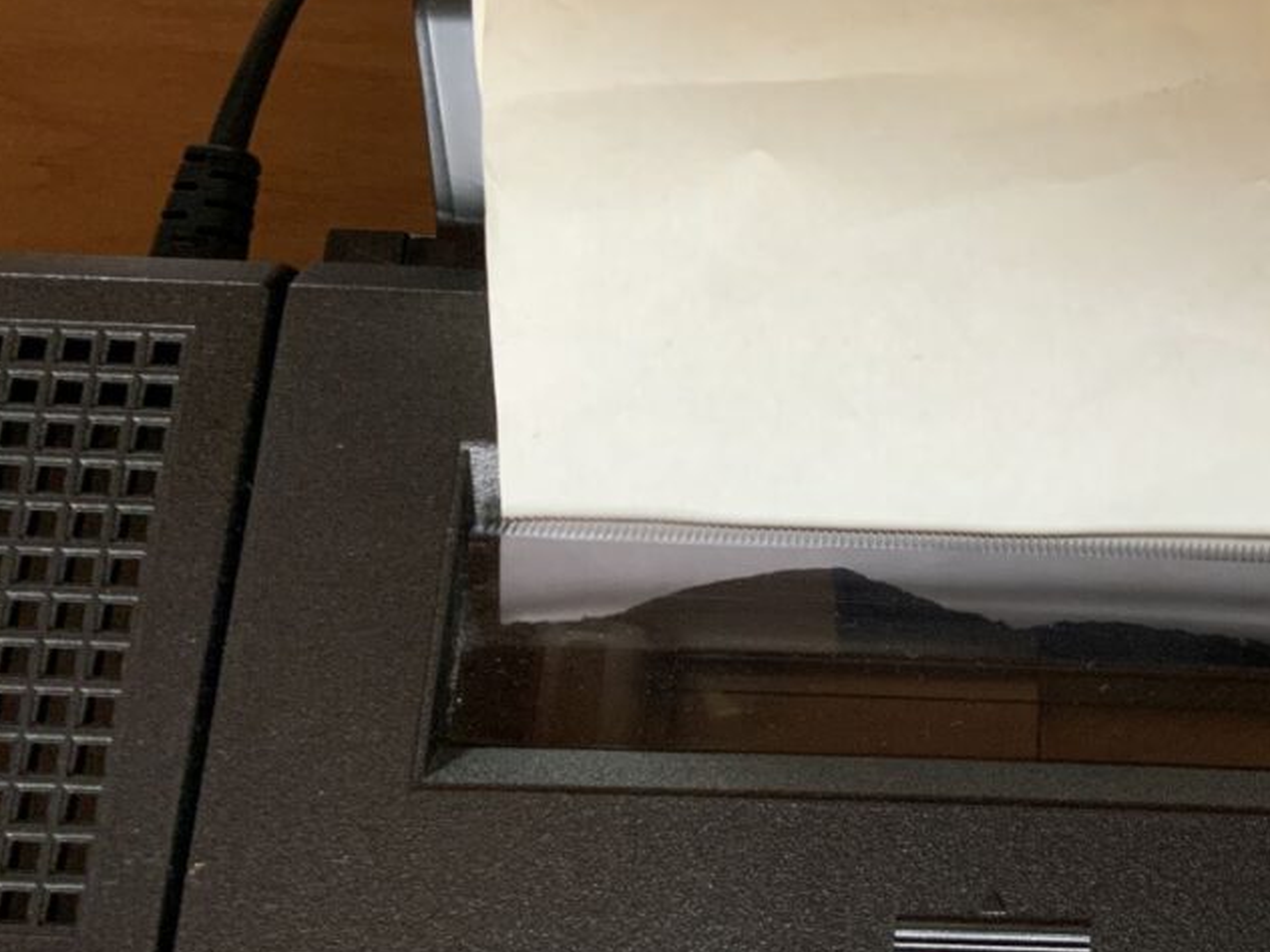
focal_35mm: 47
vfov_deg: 30.8
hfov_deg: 38.9
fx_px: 1724
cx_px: 1015
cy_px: 400
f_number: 1.8
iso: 200
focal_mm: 3
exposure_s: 1/60
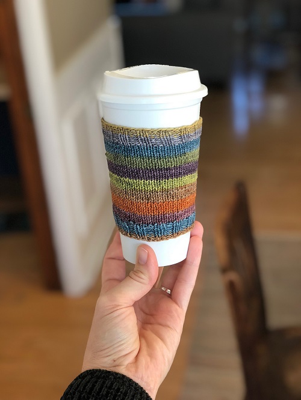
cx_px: 150
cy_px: 200
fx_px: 602
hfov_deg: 28.1
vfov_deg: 36.8
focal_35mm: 52
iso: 80
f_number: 2.4
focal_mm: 6
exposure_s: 1/40
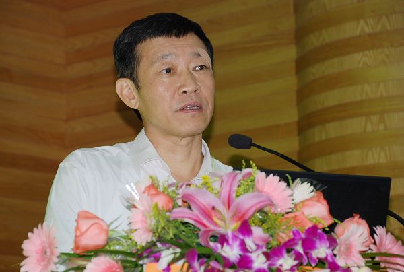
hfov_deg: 13.6
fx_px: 1688
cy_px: 136
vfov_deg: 9.2
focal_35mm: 150
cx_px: 202
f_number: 5.6
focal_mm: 100
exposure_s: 1/40
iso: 320
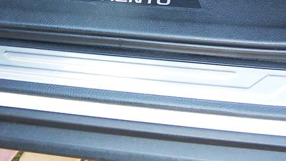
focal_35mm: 58
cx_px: 143
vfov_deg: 20.5
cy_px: 28
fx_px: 440
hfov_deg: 36.0
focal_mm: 20
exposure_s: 1/60
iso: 400
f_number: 3.8
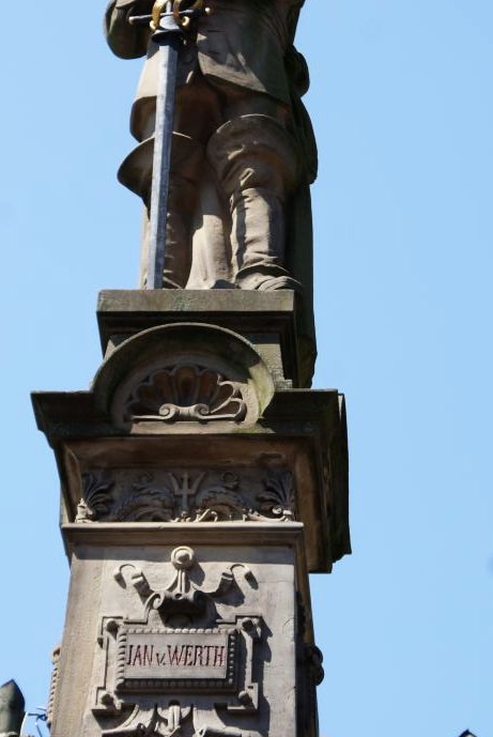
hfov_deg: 8.8
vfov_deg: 13.1
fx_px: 3196
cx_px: 215
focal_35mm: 156
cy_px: 335
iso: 100
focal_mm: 70
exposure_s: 1/200
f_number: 8
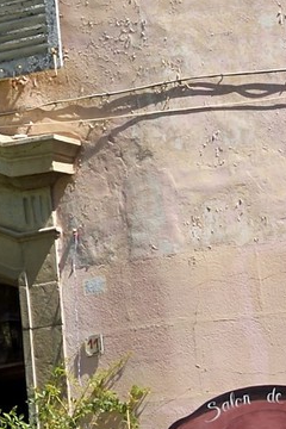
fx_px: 2705
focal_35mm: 227
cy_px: -318
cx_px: -654
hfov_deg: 5.6
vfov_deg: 8.7
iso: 200
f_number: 13
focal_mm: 34
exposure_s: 1/250
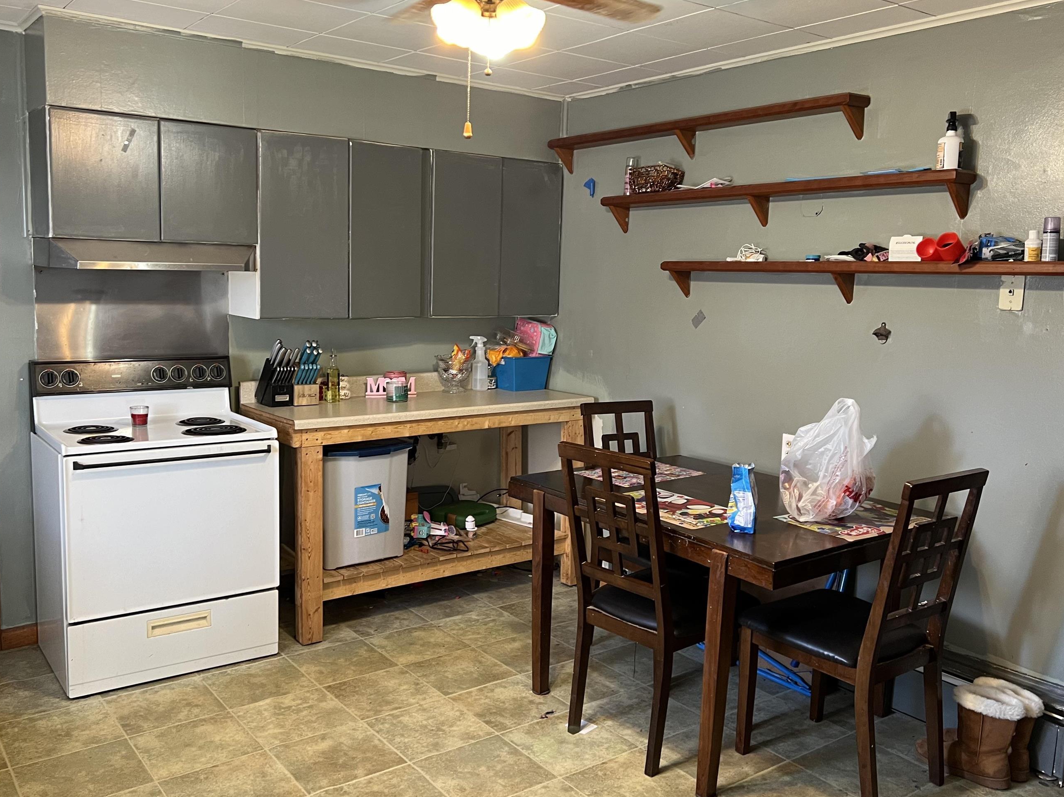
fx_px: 953
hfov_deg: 58.4
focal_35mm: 31
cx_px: 530
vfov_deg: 45.4
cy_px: 382
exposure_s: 1/60
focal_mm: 5.7
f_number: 1.5
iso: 160
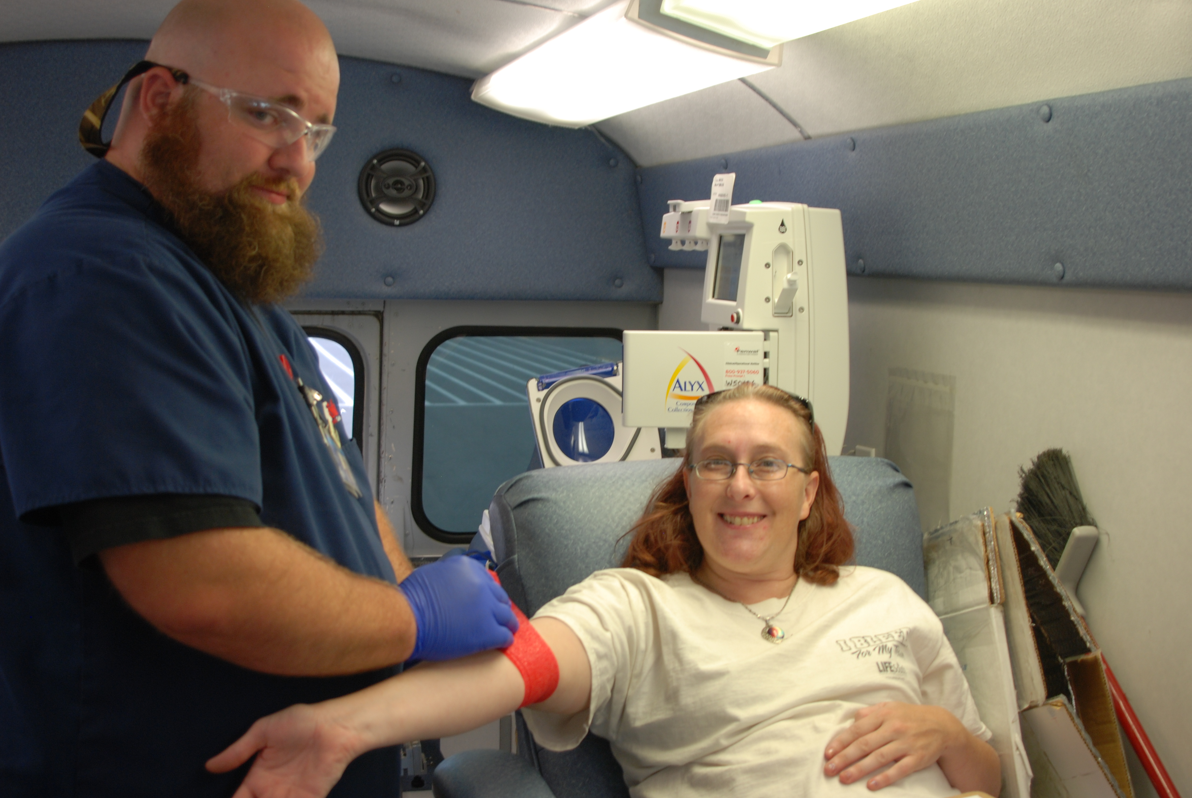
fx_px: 1492
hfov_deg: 43.6
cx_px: 598
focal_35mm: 45
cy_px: 413
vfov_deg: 29.9
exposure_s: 1/30
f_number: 3.5
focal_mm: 28
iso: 200
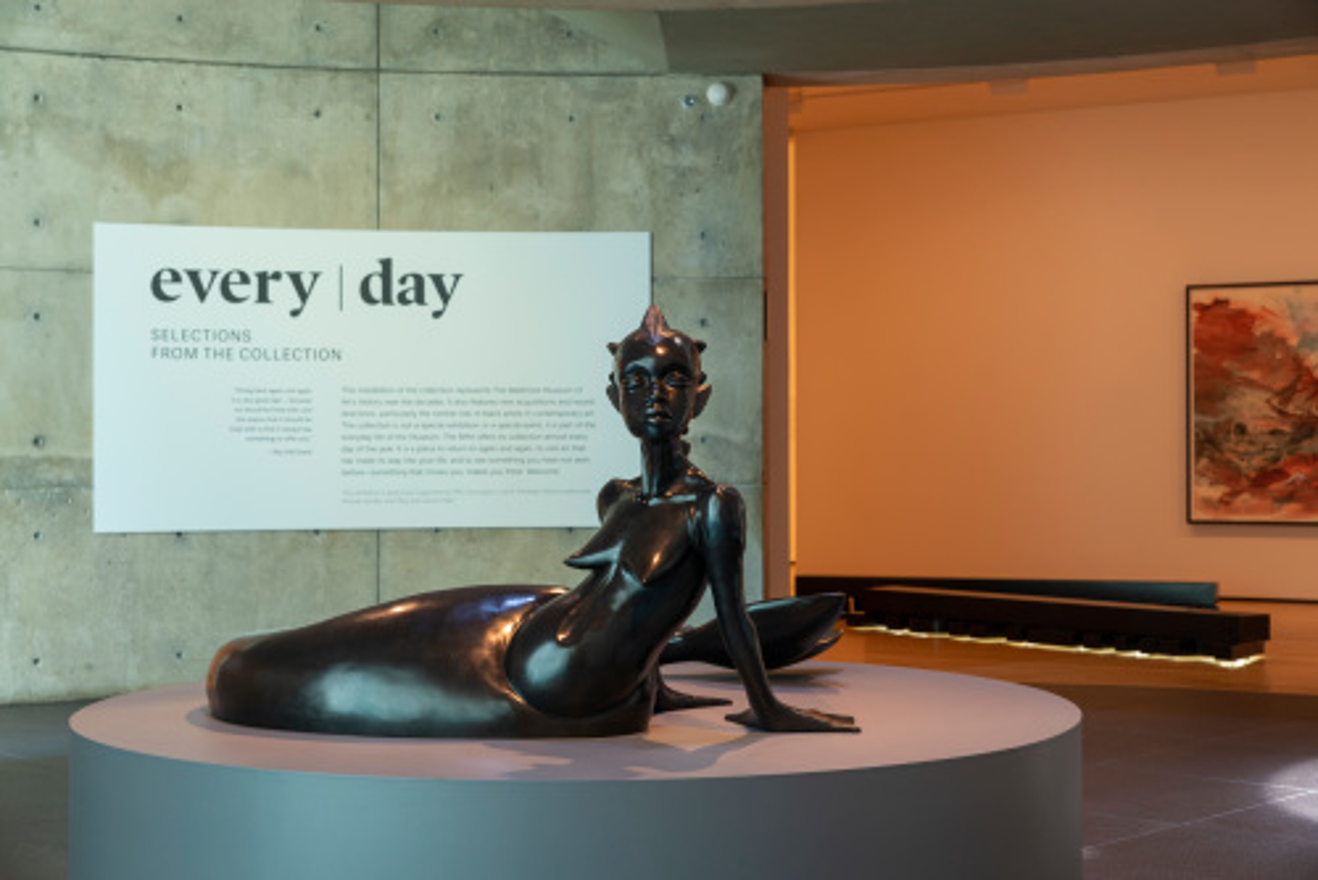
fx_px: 2125
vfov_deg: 23.4
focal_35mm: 58
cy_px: 440
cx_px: 659
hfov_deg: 34.5
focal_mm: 58
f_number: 8
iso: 400
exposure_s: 1/10
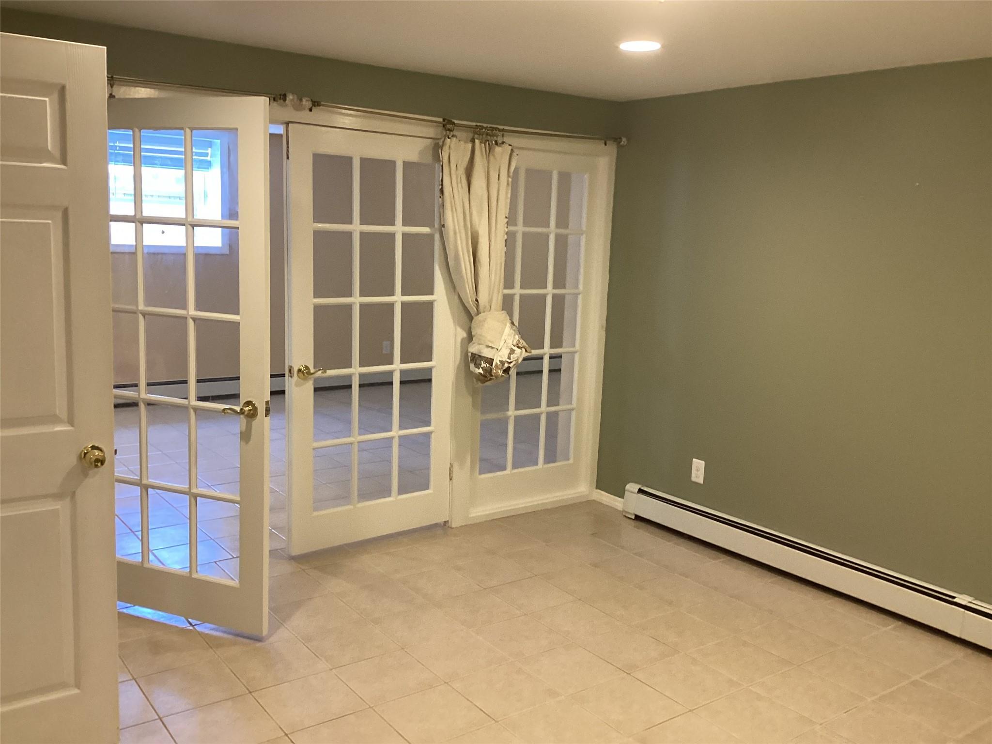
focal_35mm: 31
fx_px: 888
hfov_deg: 58.4
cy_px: 372
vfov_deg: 45.4
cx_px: 496
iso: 250
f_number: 2.4
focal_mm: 3.3
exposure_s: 1/60
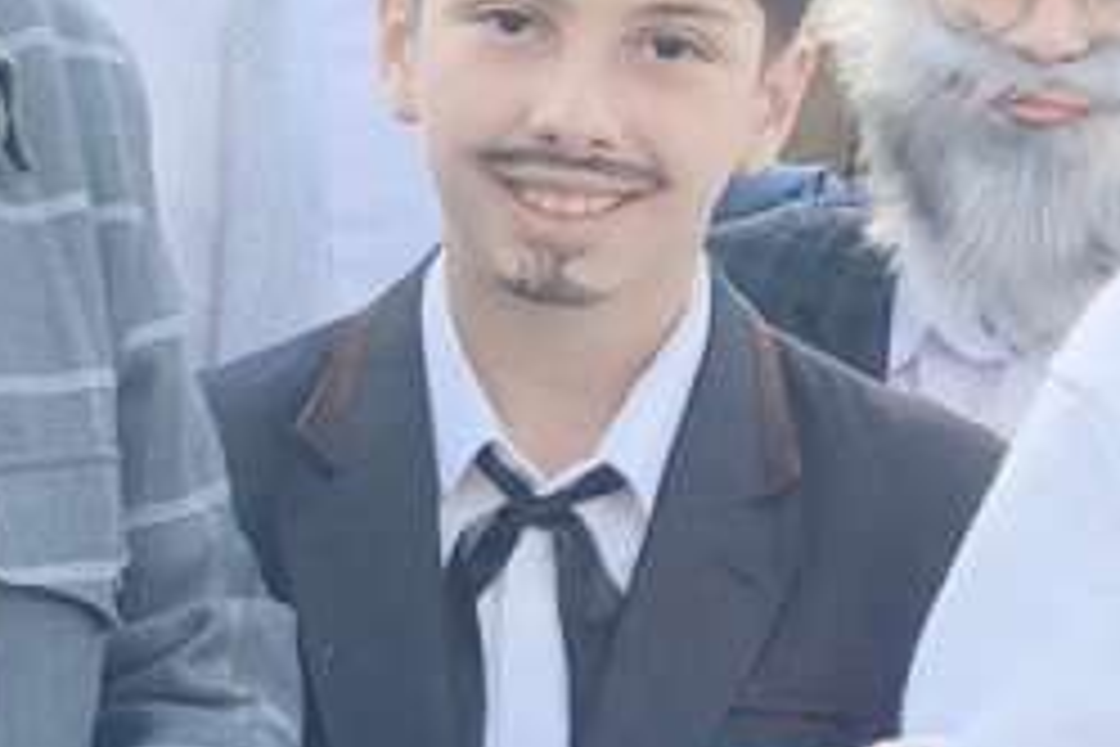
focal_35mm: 187
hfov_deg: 11.0
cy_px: 711
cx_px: 225
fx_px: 5817
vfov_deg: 7.3
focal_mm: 6.45
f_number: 1.62
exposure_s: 1/1066
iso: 250
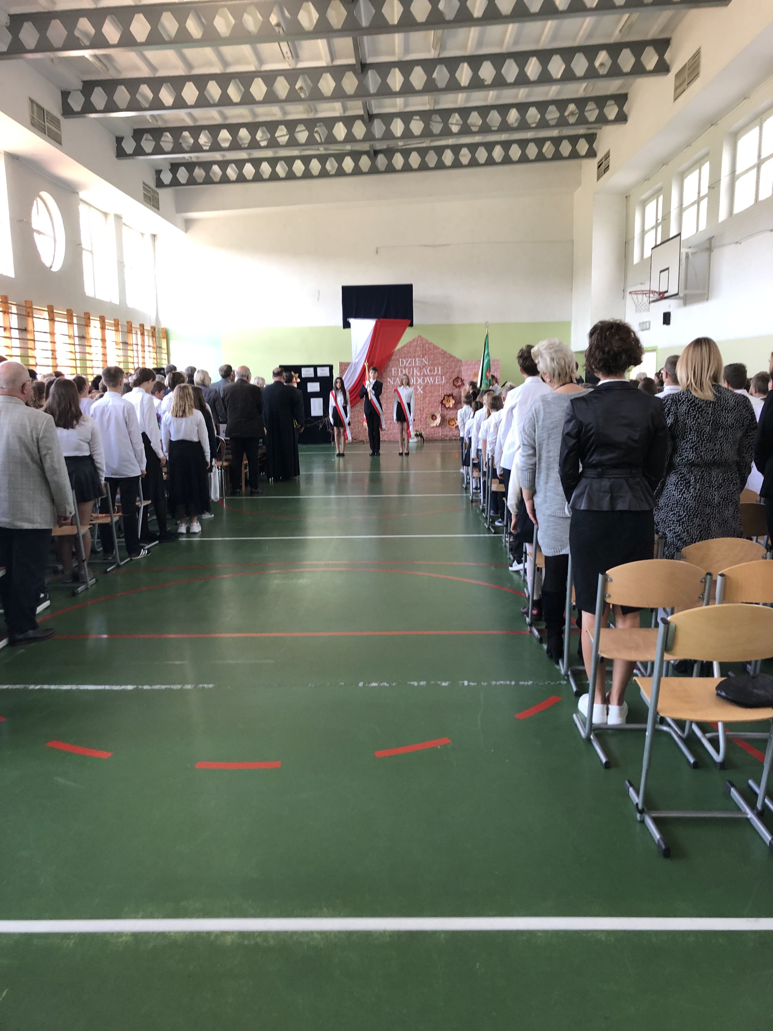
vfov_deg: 63.4
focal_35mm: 28
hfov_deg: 49.7
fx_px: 834
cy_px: 516
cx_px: 386
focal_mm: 4
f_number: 1.8
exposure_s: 1/24
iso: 32
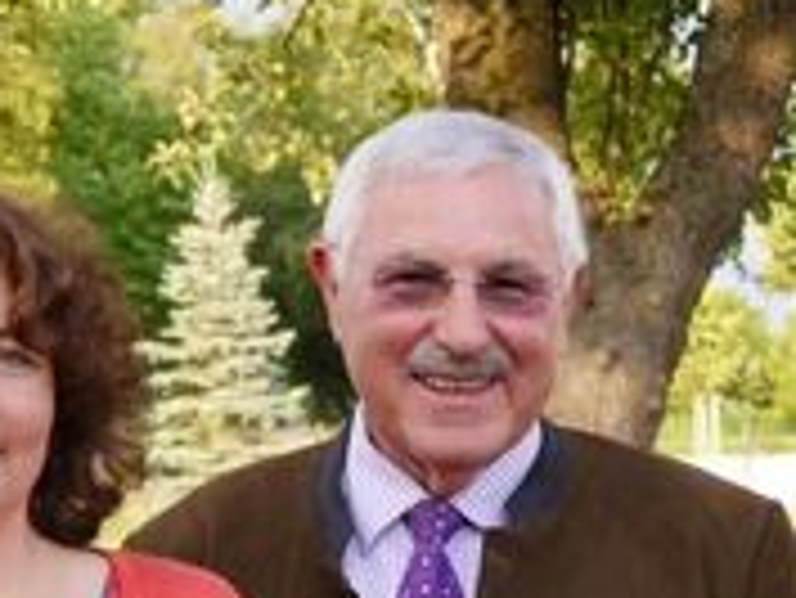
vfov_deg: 9.7
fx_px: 3498
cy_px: 531
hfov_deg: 13.0
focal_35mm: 152
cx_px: 306
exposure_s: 1/160
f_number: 4.1
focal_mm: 24
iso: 160
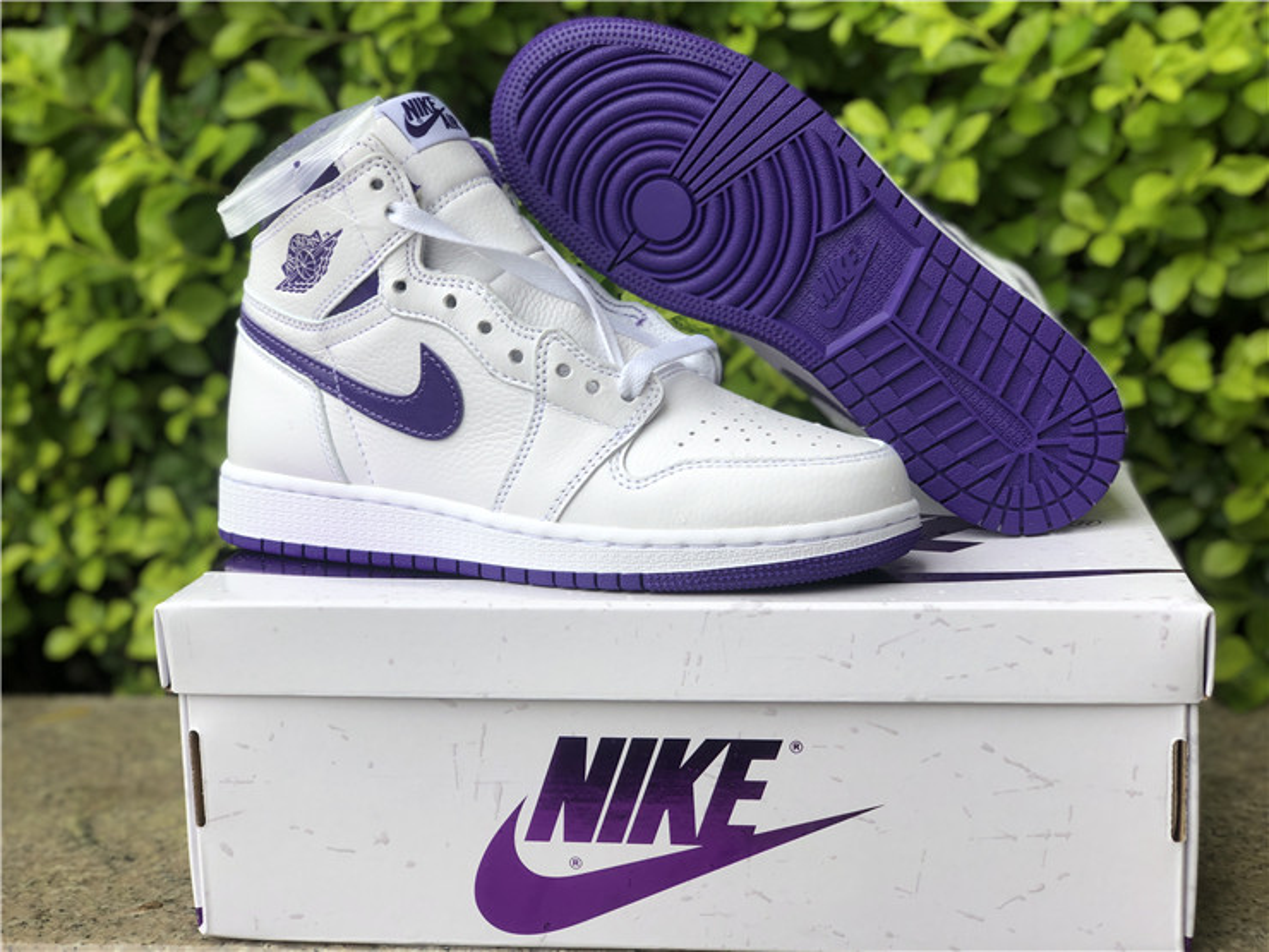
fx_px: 1906
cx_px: 634
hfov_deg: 36.8
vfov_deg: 28.0
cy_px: 476
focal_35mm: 52
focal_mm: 6
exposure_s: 1/122
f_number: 2.4
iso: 16
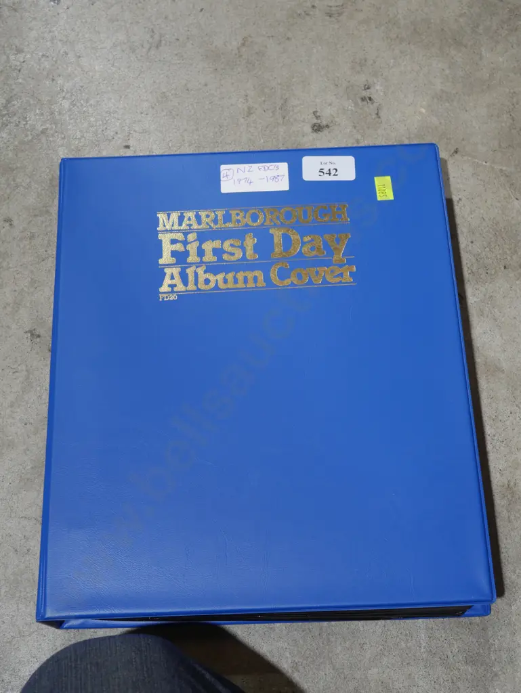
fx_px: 922
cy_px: 346
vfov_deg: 41.2
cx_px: 260
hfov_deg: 31.5
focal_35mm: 46
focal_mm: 23
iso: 400
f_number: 5.1
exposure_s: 1/60
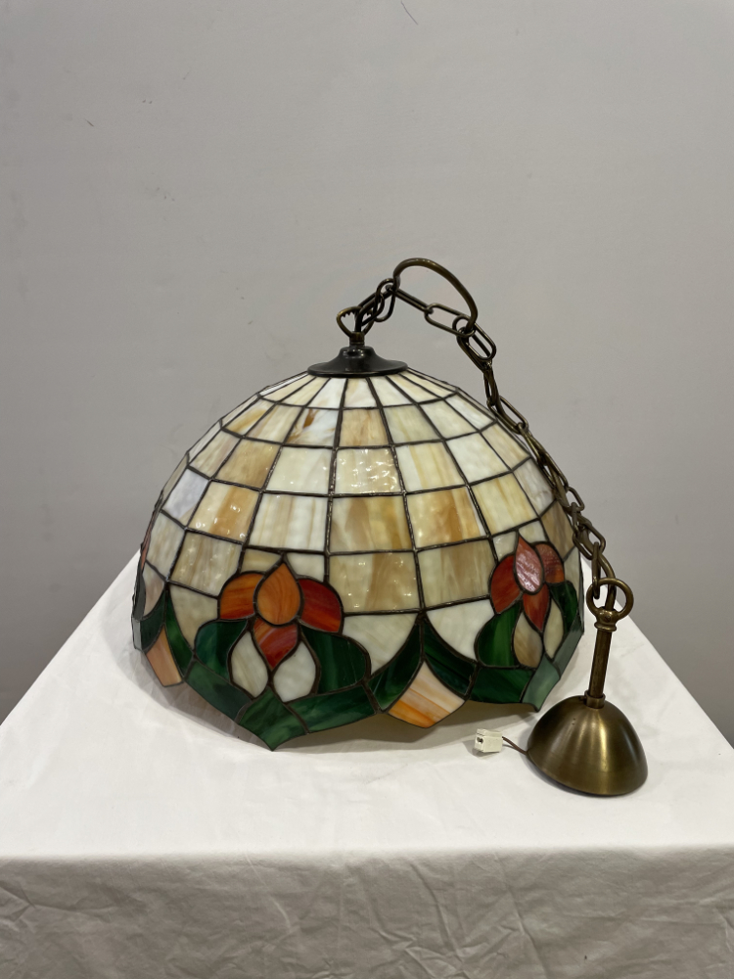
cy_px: 490
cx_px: 367
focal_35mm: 26
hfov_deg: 53.1
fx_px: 735
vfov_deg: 67.3
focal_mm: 4.2
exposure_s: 1/100
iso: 125
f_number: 1.6
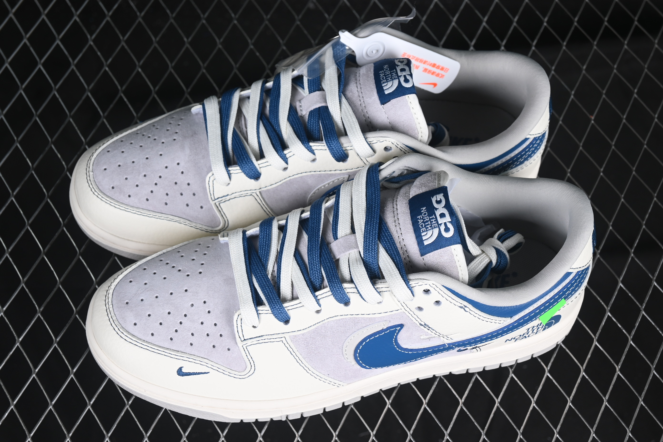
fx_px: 1381
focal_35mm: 75
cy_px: 221
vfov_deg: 18.2
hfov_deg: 27.0
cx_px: 332
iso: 160
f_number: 7.1
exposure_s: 1/80
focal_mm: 50
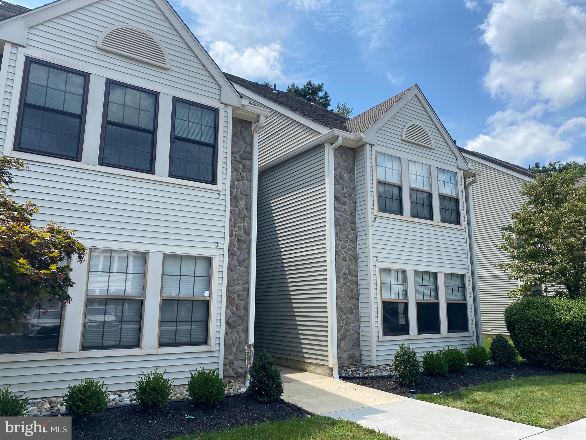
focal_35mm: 26
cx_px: 293
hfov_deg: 67.3
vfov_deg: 53.1
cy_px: 220
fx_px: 440
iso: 32
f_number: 1.8
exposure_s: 1/2463
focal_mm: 4.25
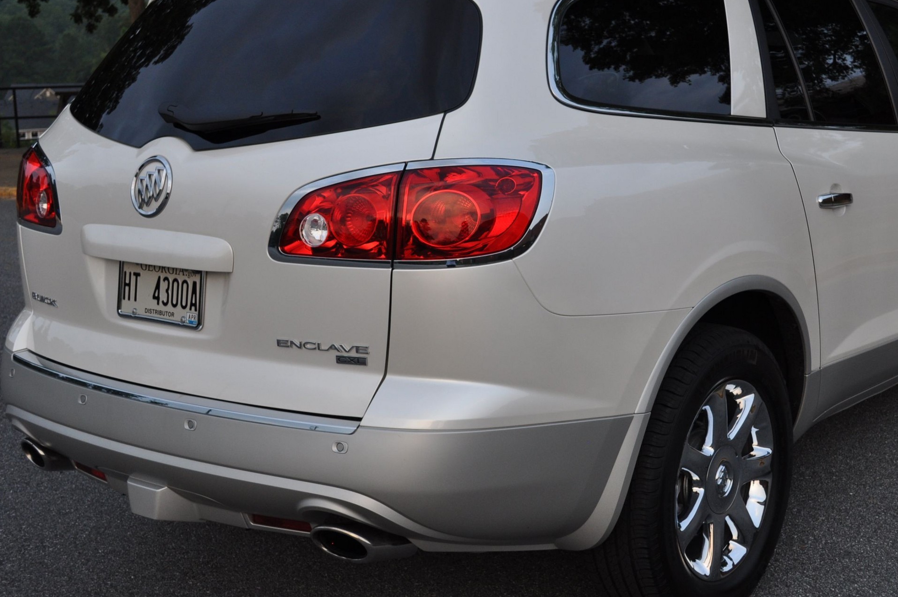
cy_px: 288
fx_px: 1370
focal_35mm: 55
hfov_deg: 36.0
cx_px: 572
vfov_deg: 24.6
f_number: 5
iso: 400
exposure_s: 1/100
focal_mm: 28
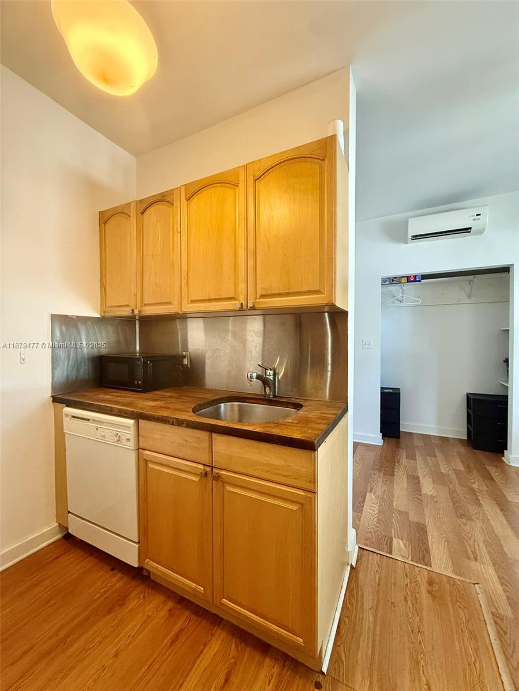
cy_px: 346
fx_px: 280
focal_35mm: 14
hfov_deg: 85.7
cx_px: 260
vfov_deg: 102.1
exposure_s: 1/60
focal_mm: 2.22
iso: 400
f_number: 2.2
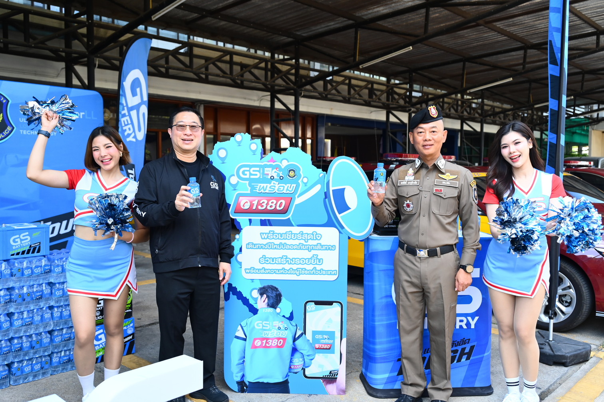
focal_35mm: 32
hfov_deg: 58.7
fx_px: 537
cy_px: 201
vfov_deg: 41.1
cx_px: 302
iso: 800
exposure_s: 1/500
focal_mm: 32
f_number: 4
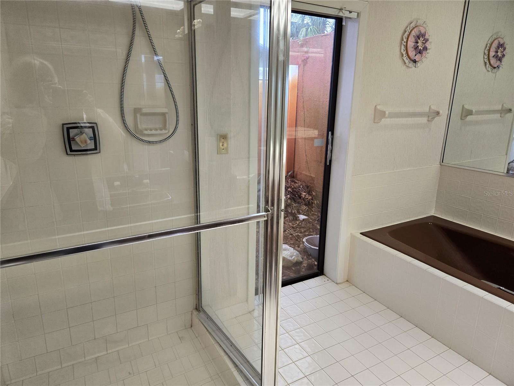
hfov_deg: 73.9
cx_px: 257
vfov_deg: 58.9
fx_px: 342
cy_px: 193
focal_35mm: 23
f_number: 1.8
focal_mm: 5.4
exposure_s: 1/120
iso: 160
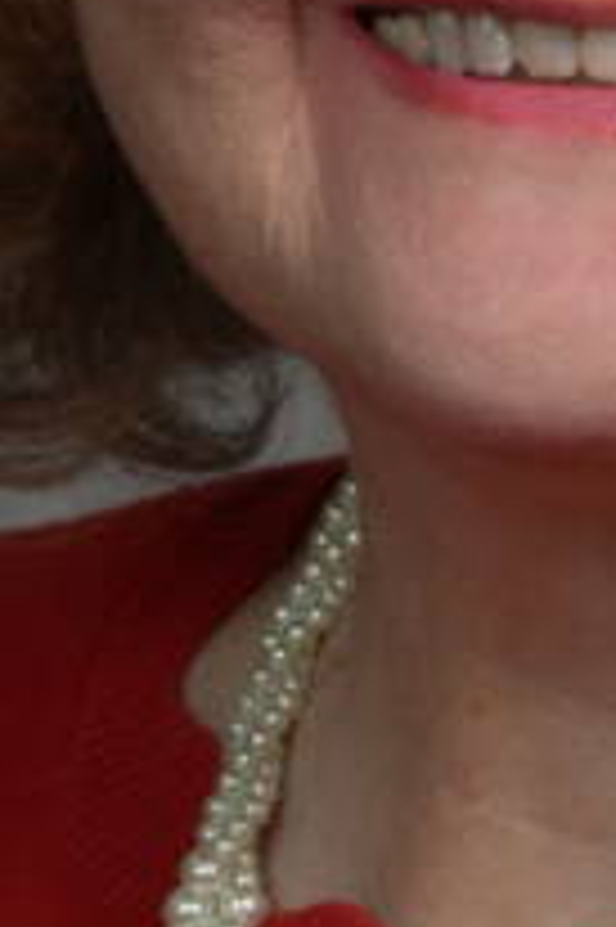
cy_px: 356
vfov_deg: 2.4
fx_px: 22366
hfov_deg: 1.6
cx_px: 661
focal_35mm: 870
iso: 100
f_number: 11
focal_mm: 95
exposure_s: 1/125
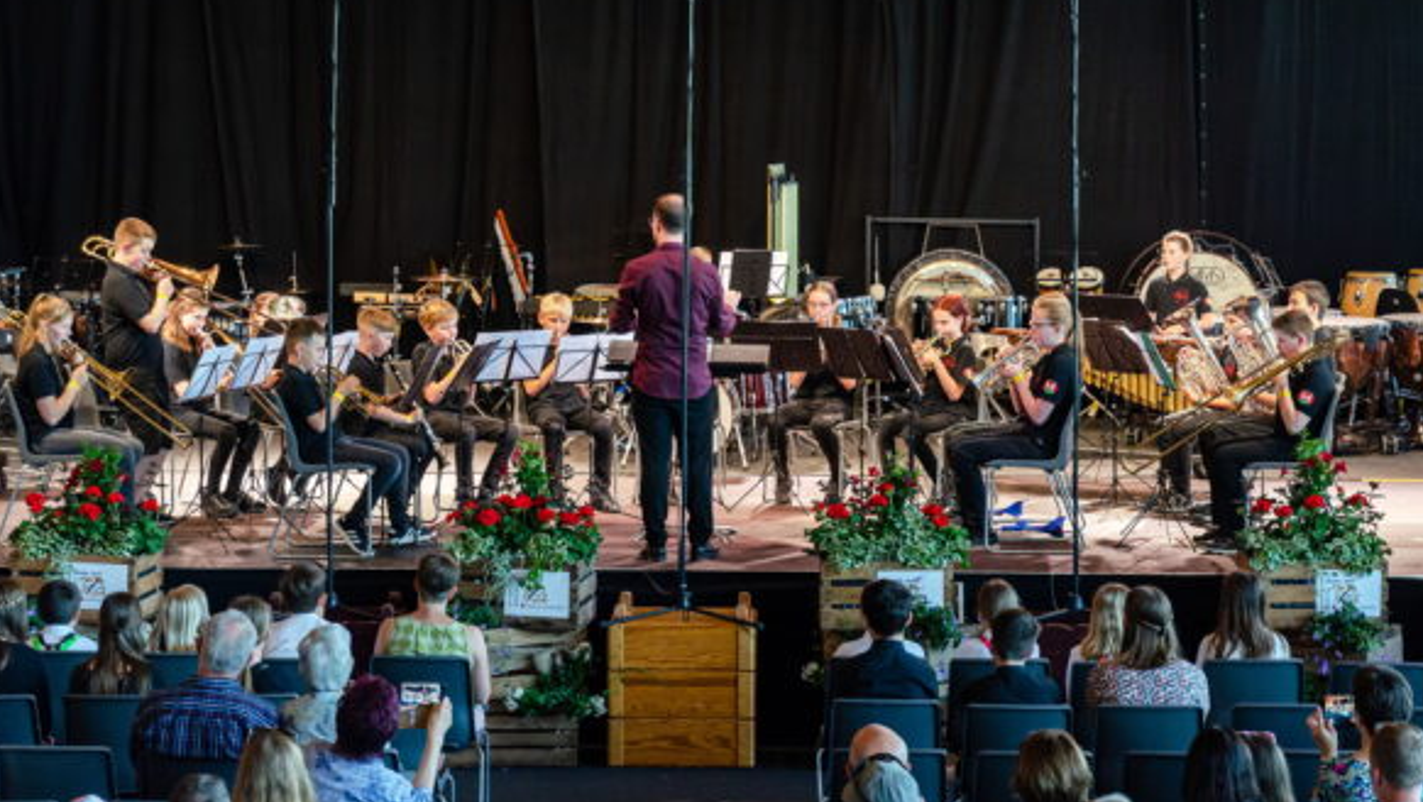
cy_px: 315
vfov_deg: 14.4
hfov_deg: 25.3
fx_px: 3171
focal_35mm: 84
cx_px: 738
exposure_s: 1/100
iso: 800
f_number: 3.5
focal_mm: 48
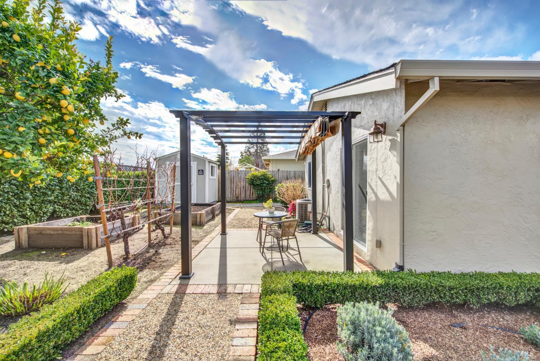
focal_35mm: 14
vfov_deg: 81.3
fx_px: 210
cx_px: 270
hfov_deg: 104.2
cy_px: 180
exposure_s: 1/100
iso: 100
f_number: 14
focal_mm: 14
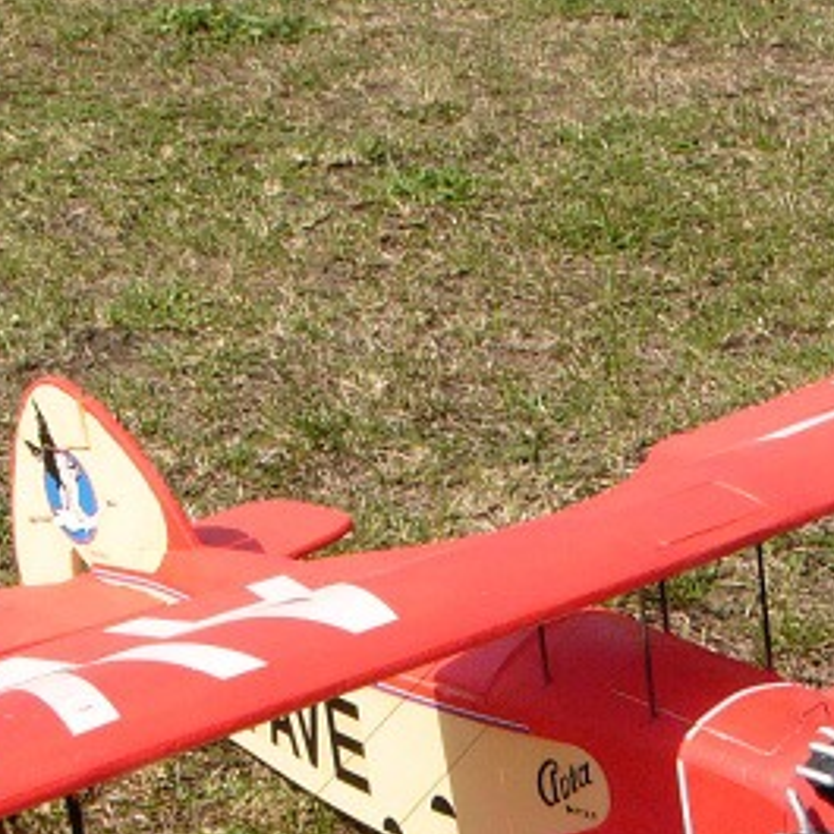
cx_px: 507
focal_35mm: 96
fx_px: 2617
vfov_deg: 17.7
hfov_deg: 18.1
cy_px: 828
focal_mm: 6
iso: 100
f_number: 5.6
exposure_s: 1/800
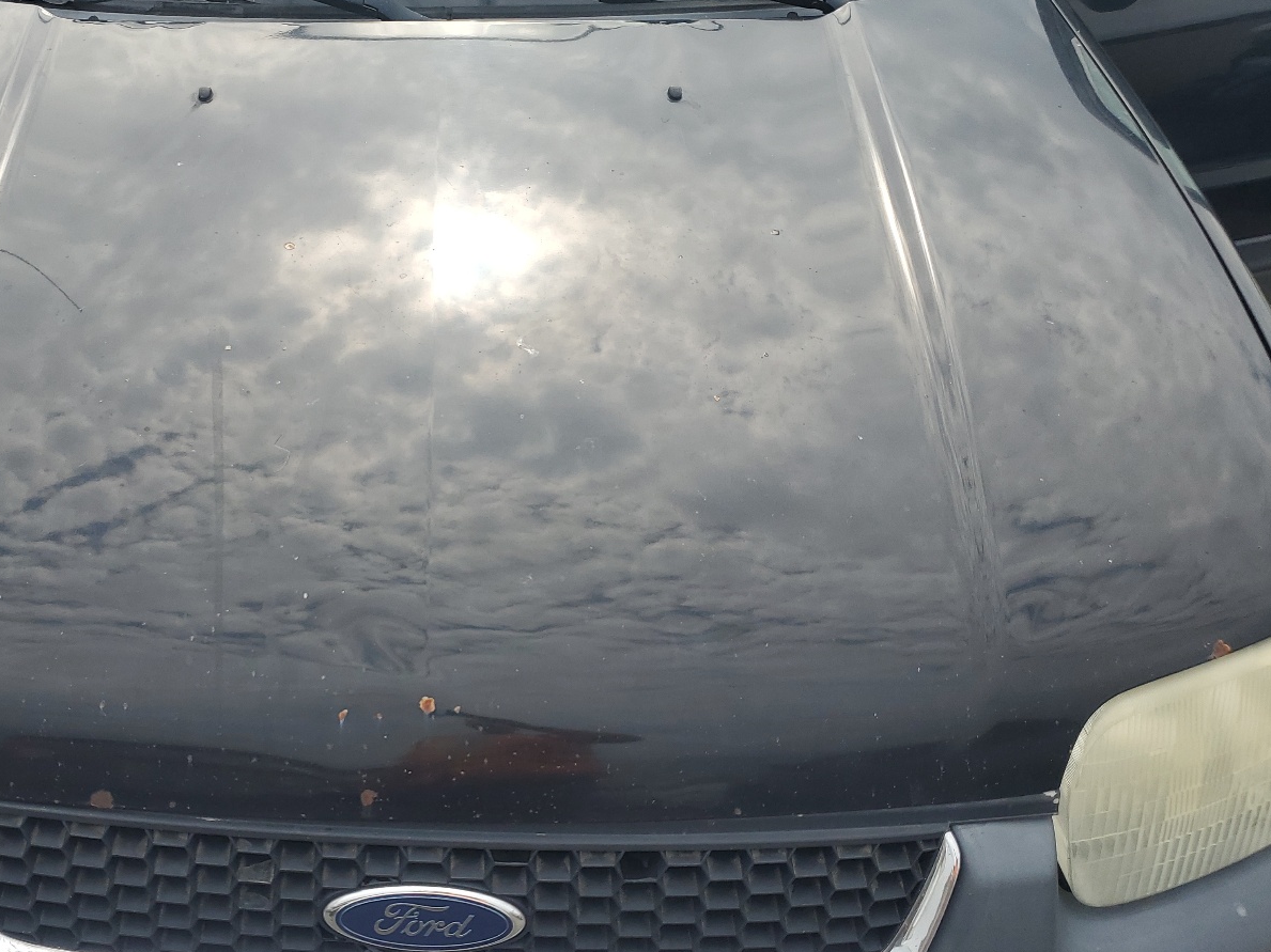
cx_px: 420
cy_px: 519
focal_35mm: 35
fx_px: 1285
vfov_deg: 40.6
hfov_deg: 51.6
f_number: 1.5
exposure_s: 1/1667
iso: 50
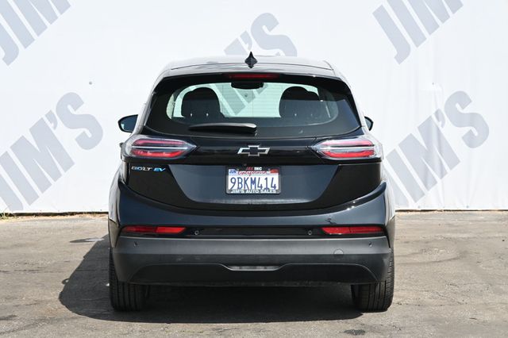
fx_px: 1058
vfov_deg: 18.2
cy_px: 169
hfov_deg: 27.0
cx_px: 254
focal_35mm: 75
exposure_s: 1/250
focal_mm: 50
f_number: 6.3
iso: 200
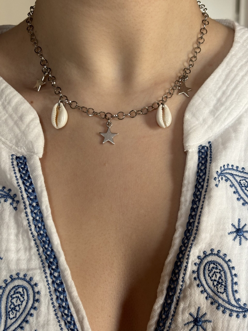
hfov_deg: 28.0
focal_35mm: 52
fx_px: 497
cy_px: 166
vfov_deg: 36.8
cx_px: 124
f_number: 1.6
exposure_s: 1/33
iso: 125
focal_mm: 5.96
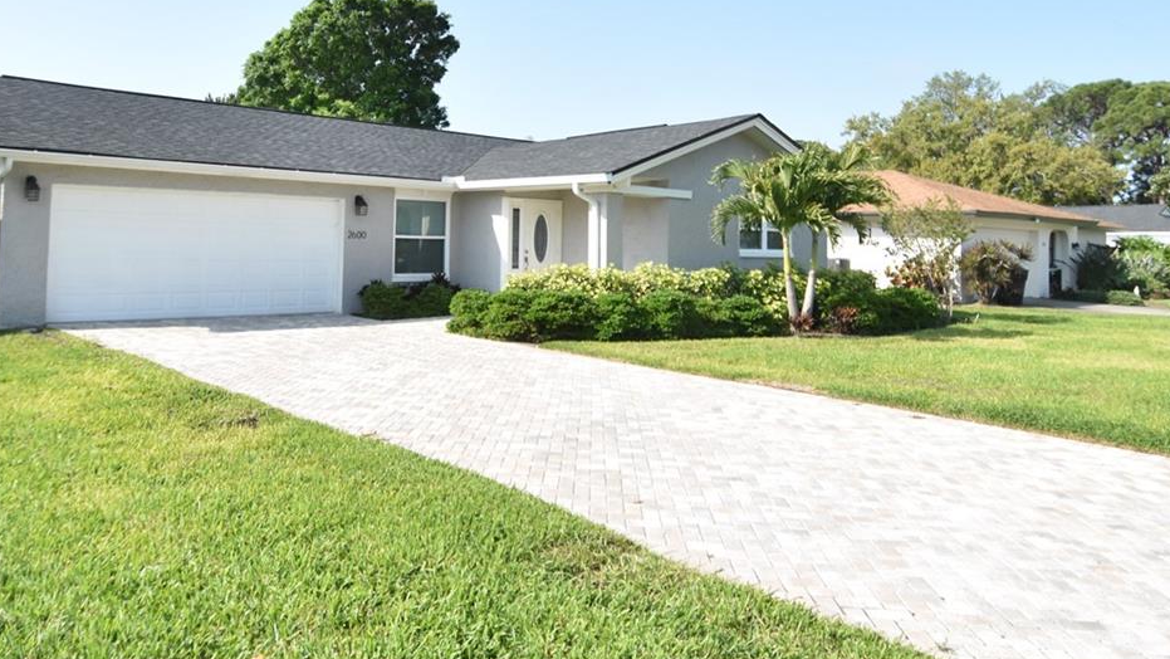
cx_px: 550
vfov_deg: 42.0
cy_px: 194
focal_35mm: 27
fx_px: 838
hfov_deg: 69.8
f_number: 3.5
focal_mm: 10
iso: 800
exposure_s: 1/4000
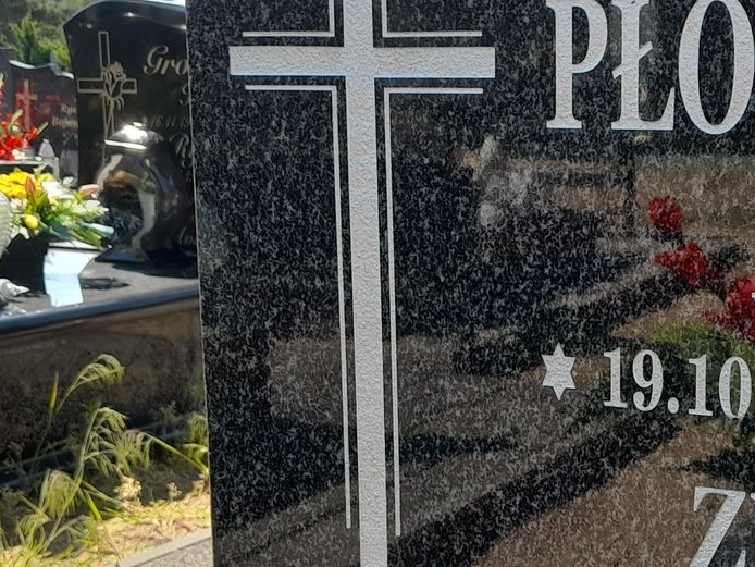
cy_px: 407
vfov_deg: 20.3
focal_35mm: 72
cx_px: 575
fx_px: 1571
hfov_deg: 26.6
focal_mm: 4.6
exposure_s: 1/191
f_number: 2
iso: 20
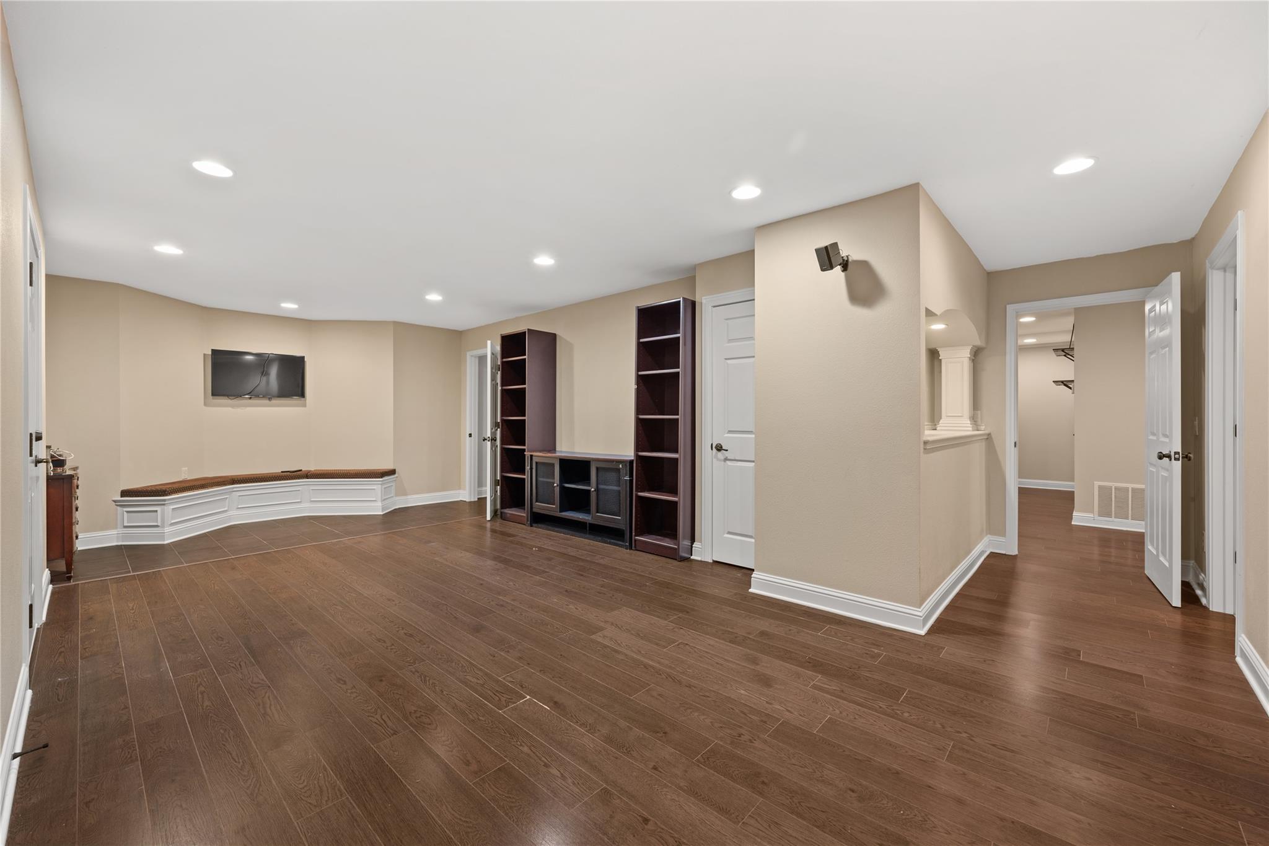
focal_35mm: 14
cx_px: 634
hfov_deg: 104.3
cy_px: 423
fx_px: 493
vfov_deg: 81.2
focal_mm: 14
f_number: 8
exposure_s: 3
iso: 250
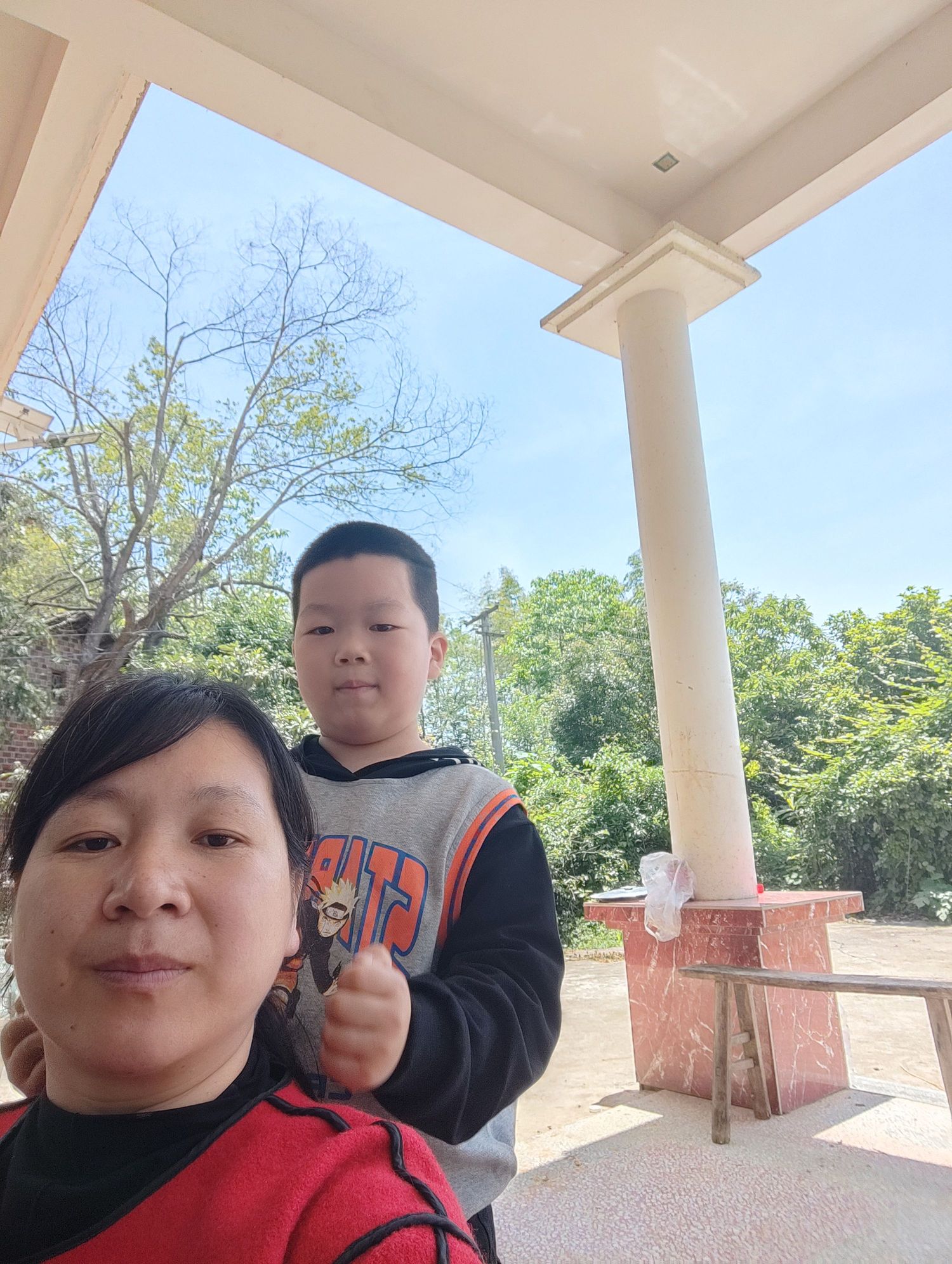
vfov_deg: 71.5
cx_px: 476
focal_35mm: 24
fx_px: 878
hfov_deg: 56.9
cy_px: 632
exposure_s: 1/100
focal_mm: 2.84
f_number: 2.45
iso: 58
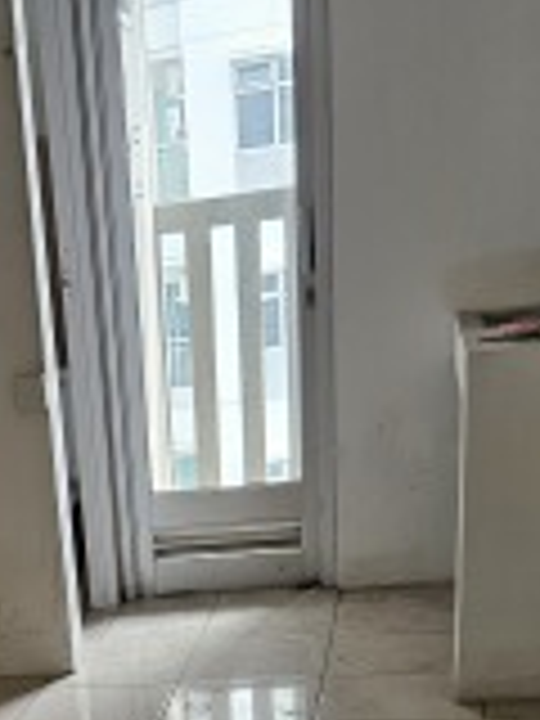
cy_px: 918
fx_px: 1373
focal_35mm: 66
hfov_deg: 21.7
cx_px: 34
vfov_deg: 25.6
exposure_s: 1/190
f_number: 1.8
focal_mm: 5.4
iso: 125
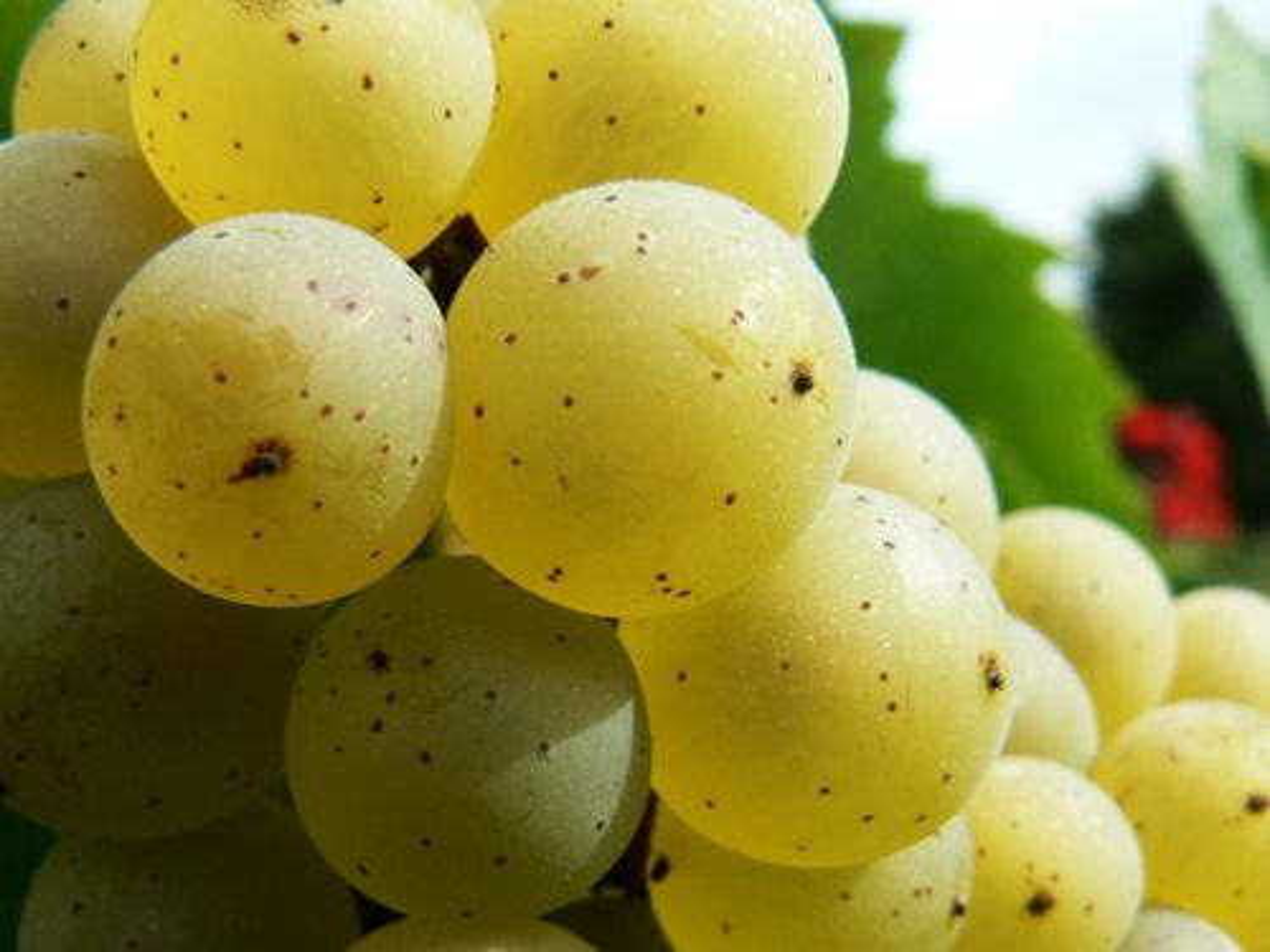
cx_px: 635
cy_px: 476
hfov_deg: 51.4
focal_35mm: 36
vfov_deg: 39.7
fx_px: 1321
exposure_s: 1/320
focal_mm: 6
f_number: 5.6
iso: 100
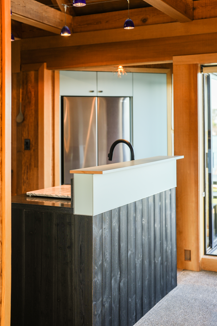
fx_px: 461
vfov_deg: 38.9
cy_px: 161
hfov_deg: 26.5
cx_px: 110
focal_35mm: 51
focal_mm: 50
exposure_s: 1/160
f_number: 2.5
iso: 80
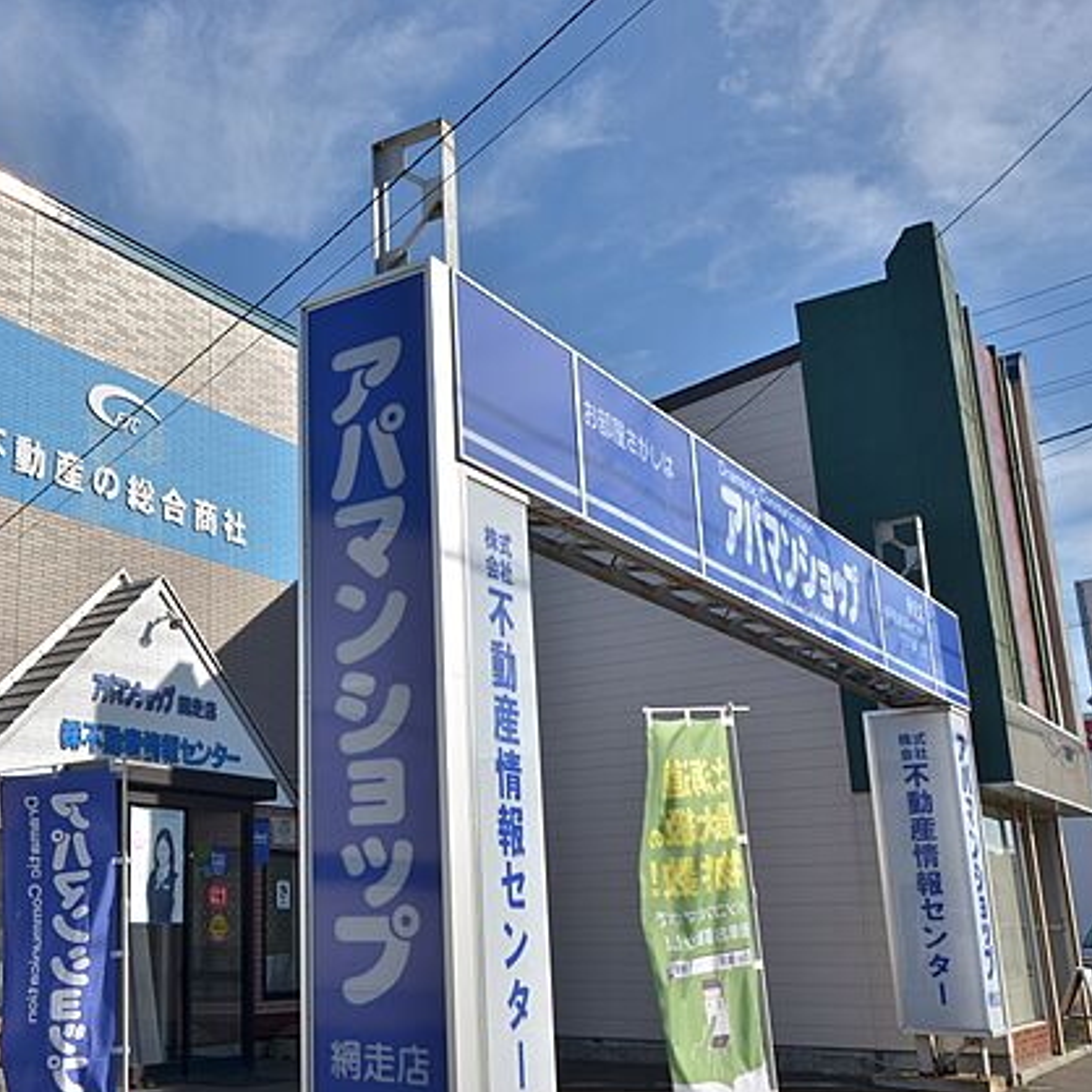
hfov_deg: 45.5
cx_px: 269
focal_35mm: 35
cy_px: 547
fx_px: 1249
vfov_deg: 47.2
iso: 100
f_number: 22
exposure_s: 1/60
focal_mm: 18
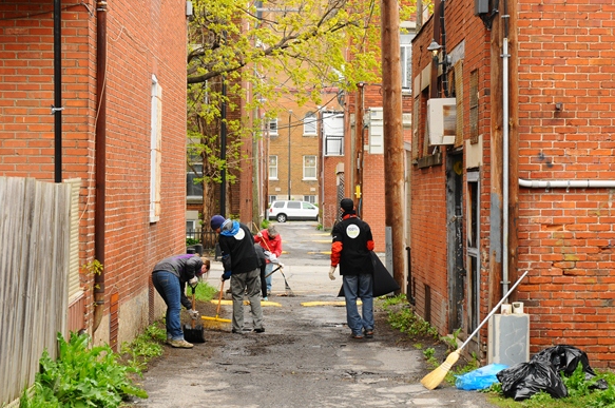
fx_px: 1545
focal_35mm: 91
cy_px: 208
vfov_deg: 15.1
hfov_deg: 22.5
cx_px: 313
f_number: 6.3
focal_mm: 55
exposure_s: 1/200
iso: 400
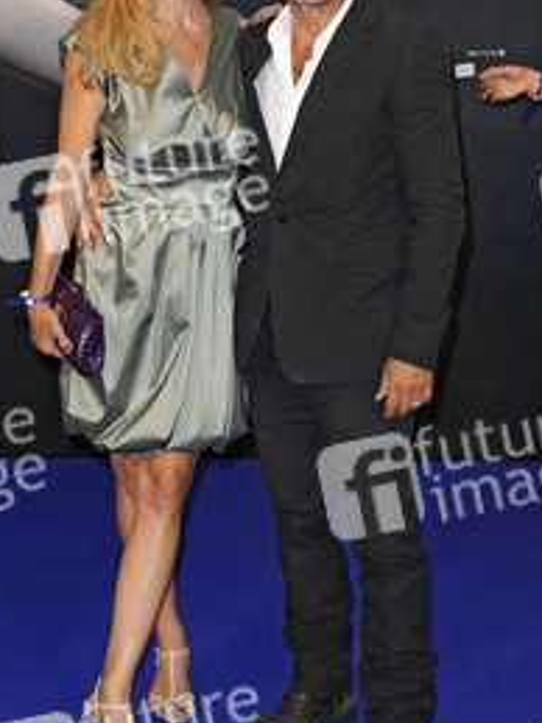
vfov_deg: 19.5
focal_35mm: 101
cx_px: 207
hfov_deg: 14.6
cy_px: 335
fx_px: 2110
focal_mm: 68
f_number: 6.3
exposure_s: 1/160
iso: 500
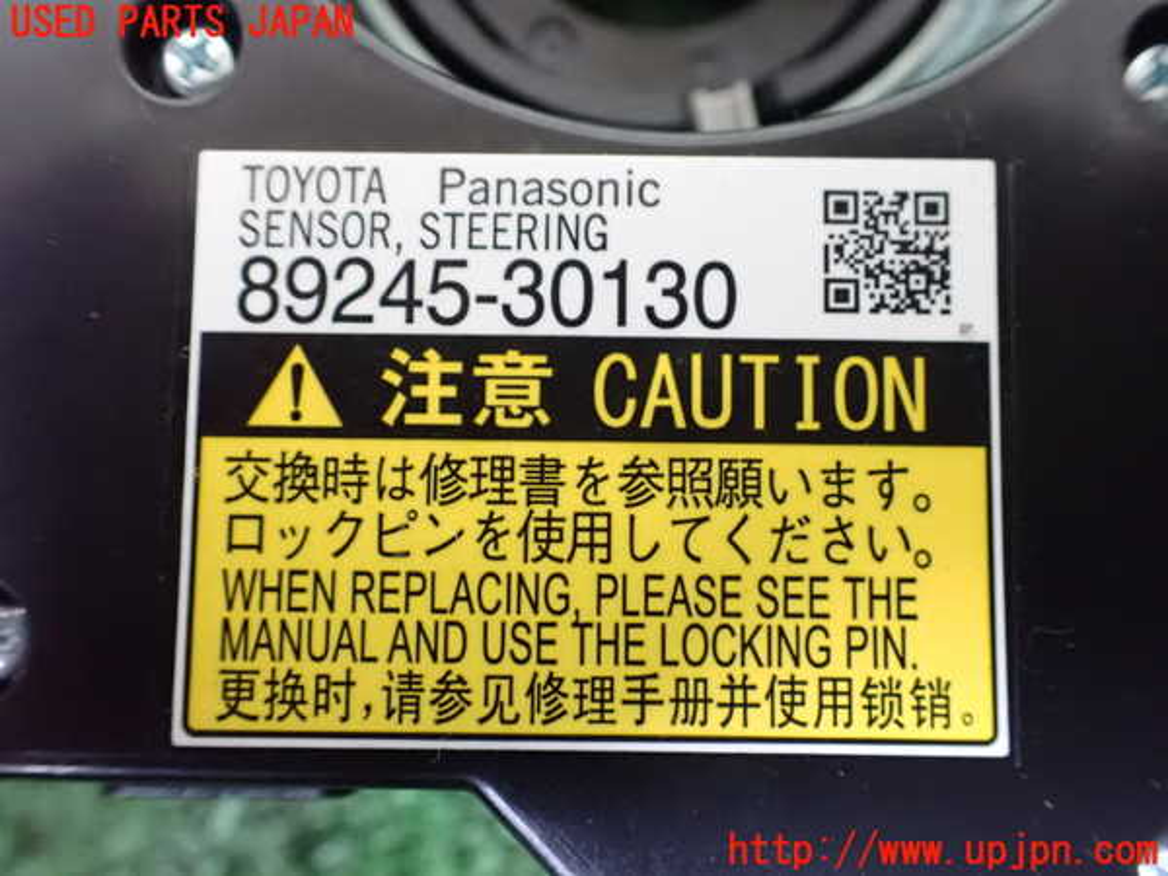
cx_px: 584
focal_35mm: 30
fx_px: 1012
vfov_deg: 46.8
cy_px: 438
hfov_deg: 60.0
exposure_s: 1/30
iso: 1600
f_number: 2.3
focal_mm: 5.4
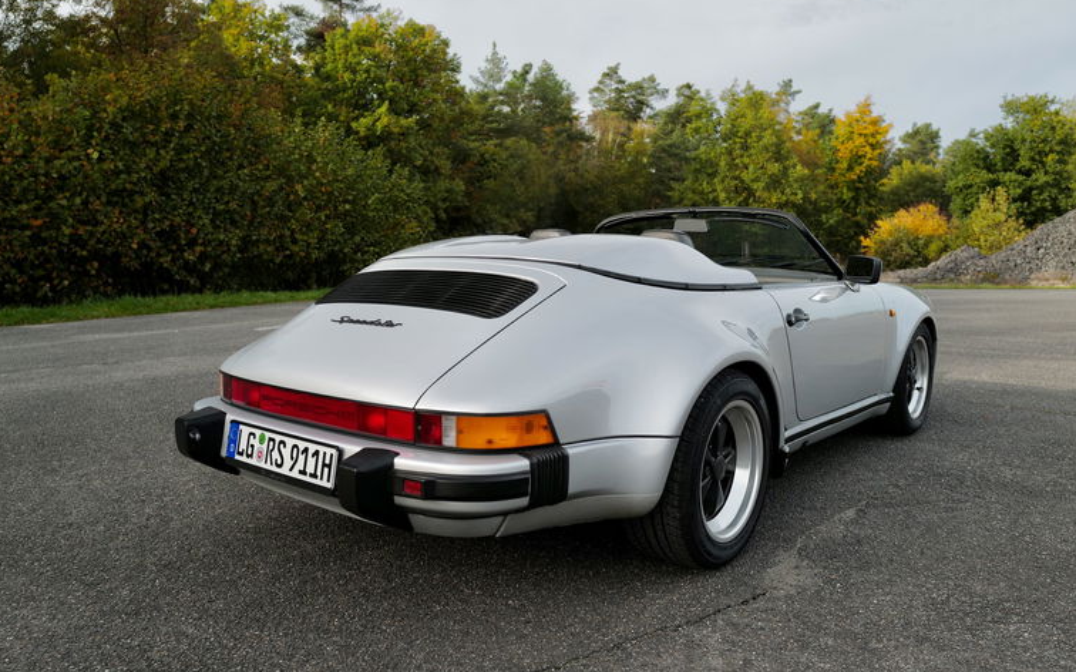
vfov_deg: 43.1
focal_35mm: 29
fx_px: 850
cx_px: 542
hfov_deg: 64.7
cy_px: 343
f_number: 3.5
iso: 100
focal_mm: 28
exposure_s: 1/160
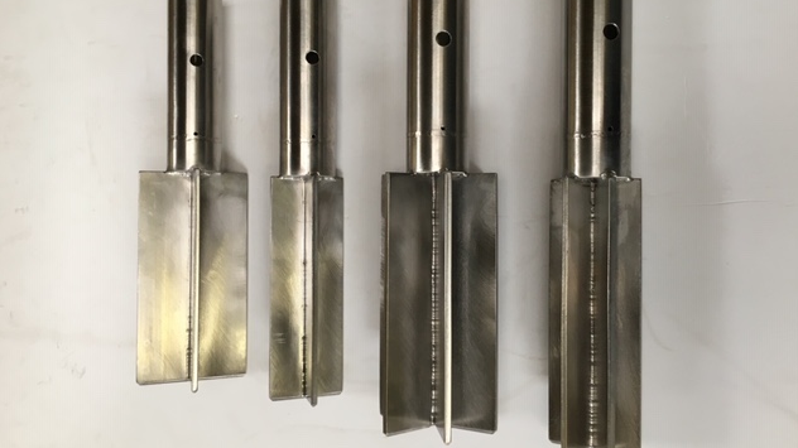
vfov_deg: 36.6
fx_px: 677
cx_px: 399
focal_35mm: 32
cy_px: 198
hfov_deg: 61.0
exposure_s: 1/33
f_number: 2.2
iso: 100
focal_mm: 4.15
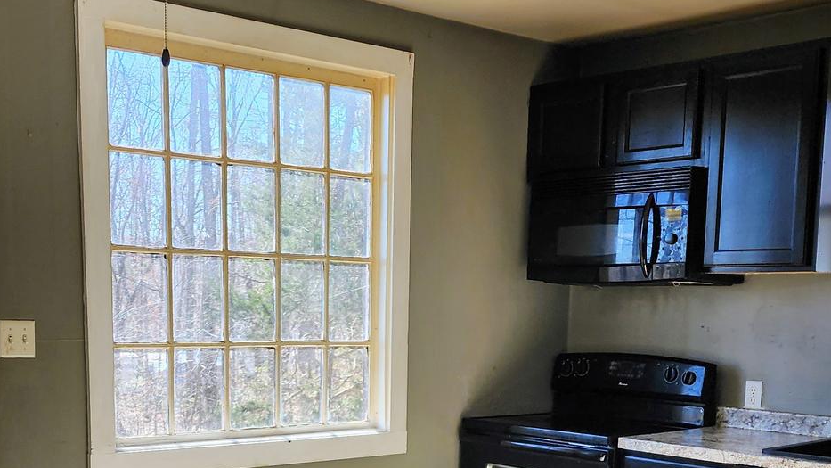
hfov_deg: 37.8
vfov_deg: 21.1
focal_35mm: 55
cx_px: 362
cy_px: 471
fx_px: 1212
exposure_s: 1/180
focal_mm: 6.4
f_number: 1.8
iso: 20
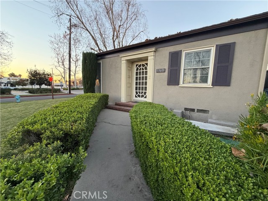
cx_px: 134
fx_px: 108
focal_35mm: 14
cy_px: 100
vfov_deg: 85.7
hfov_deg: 102.1
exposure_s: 1/121
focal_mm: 2.22
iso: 250
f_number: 2.2
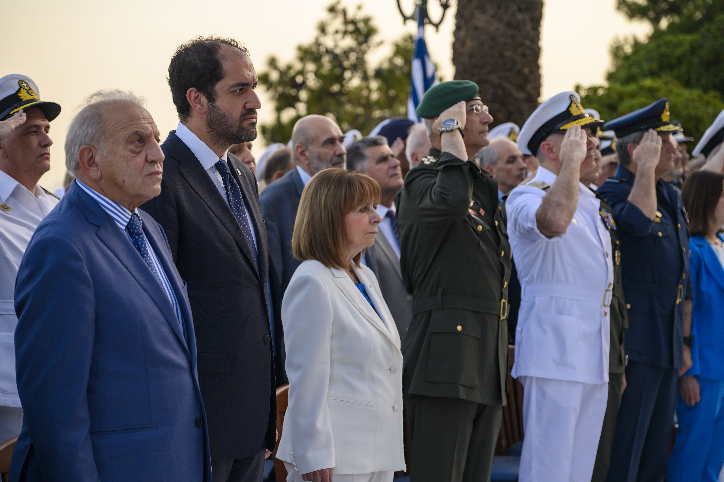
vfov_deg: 15.3
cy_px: 241
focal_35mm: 89
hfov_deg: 22.9
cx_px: 362
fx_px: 1789
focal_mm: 89
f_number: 4
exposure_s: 1/1250
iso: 640
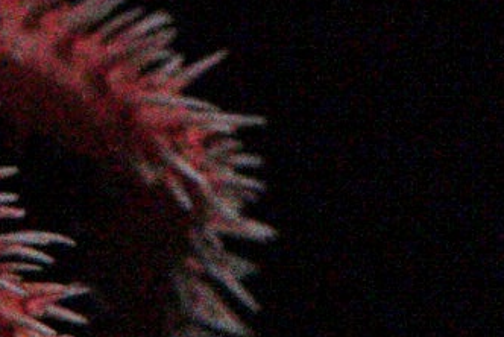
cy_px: 41
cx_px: -475
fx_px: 9220
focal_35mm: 658
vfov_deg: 2.1
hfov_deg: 3.1
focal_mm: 90
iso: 6400
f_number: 3.5
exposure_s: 1/161
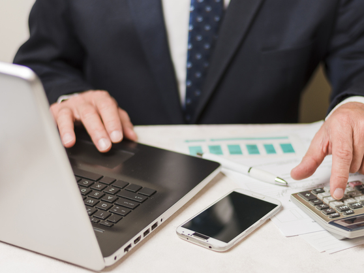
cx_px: 204
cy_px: 137
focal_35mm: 84
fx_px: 883
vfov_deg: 17.6
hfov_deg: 23.3
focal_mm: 50
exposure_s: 1/200
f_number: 1.8
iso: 160
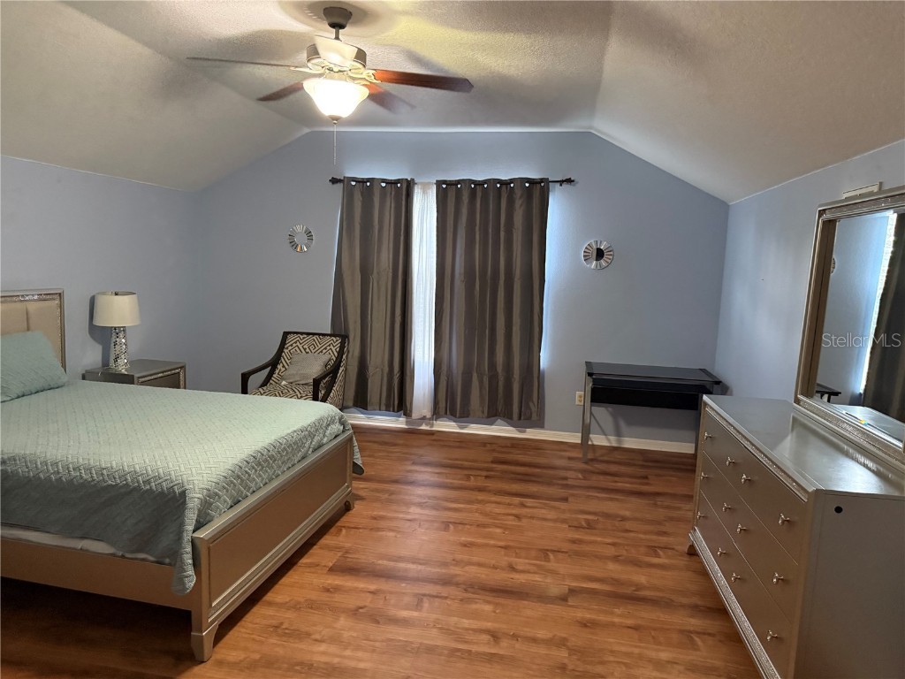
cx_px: 452
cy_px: 340
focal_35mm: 24
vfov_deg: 56.8
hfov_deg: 71.6
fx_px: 627
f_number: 1.78
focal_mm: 6.76
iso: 800
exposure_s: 1/40
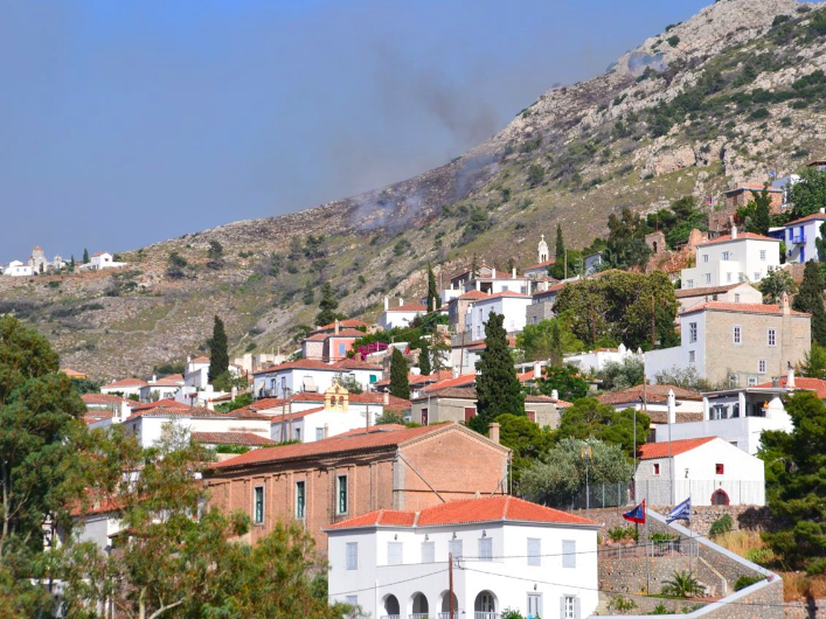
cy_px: 310
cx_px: 380
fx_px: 5643
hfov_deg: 8.4
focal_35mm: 237
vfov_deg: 6.3
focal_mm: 145
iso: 250
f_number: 11
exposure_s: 1/500
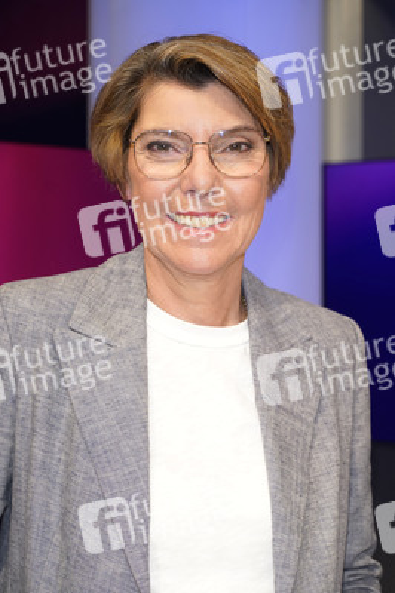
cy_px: 296
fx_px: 1170
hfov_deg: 19.2
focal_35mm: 71
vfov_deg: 28.5
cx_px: 198
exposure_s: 1/160
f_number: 5.6
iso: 2000
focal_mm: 71
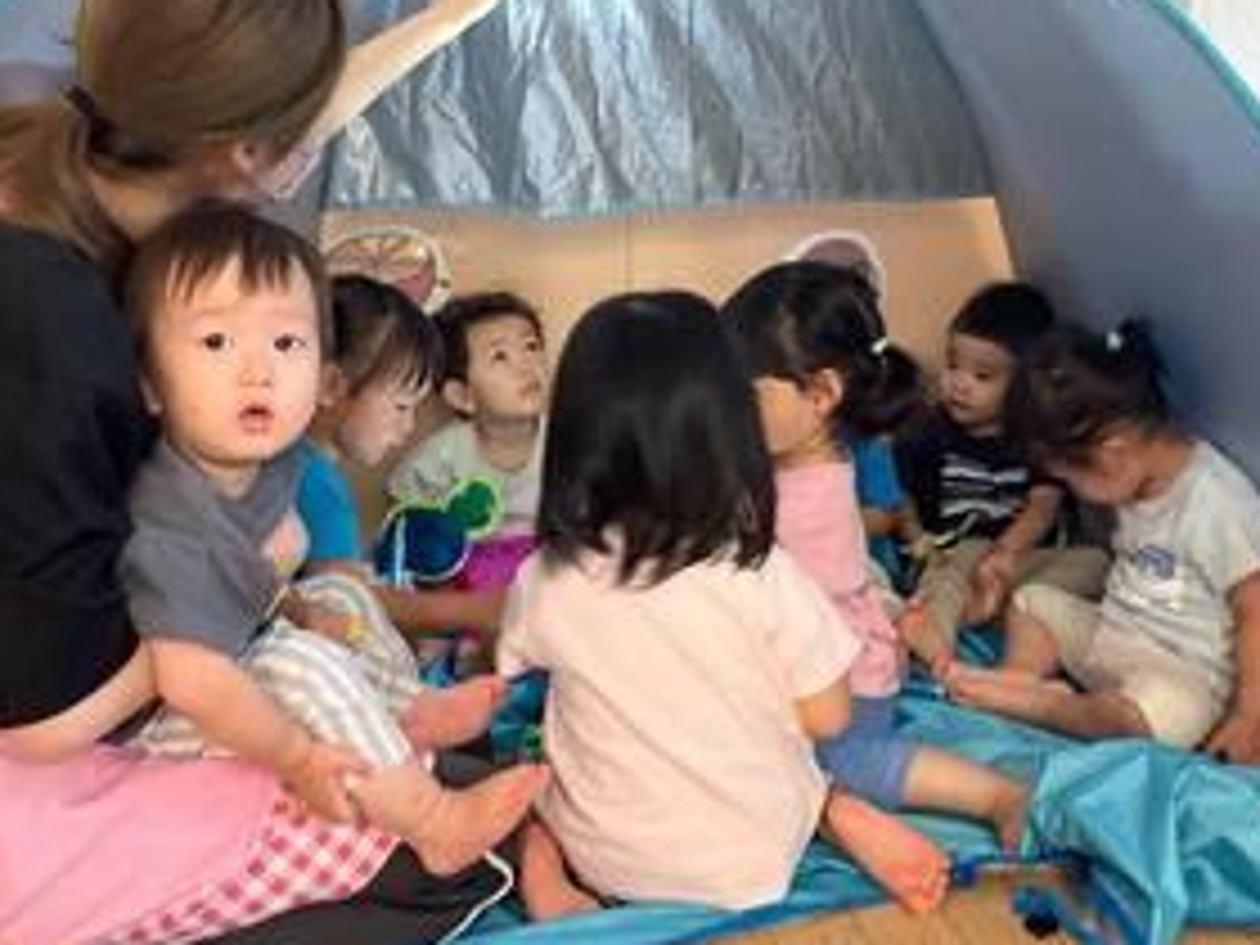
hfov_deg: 46.8
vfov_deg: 35.9
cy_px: 432
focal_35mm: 40
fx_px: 1456
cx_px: 670
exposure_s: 1/25
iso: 400
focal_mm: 3.99
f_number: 1.8
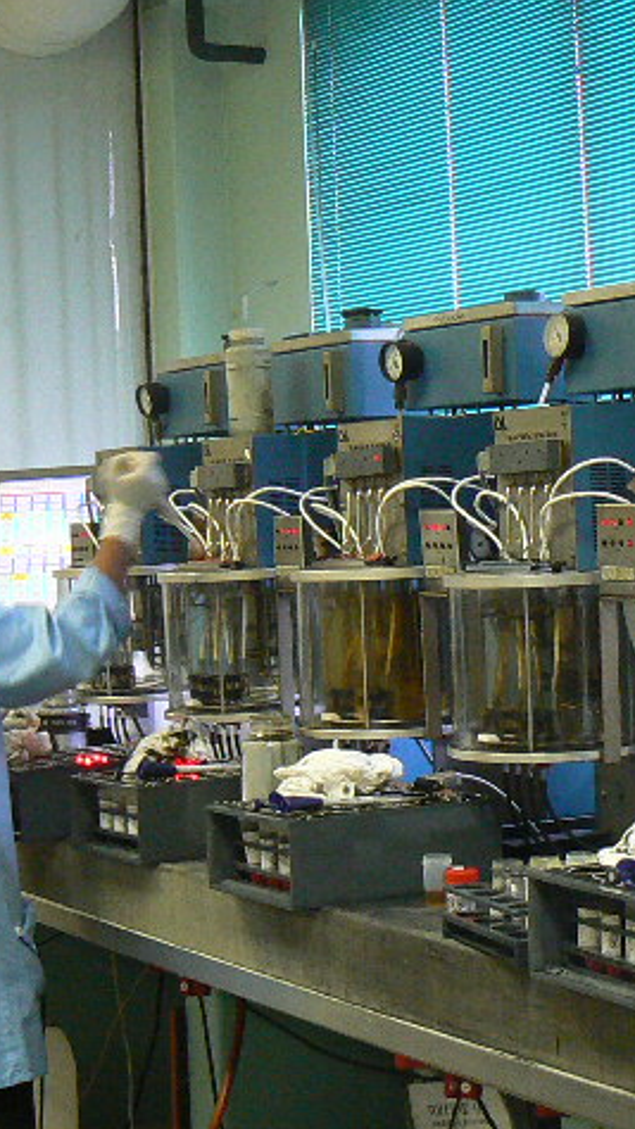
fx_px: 2156
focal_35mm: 72
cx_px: 347
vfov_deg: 29.4
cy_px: 561
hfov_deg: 16.7
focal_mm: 6
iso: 200
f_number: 2.8
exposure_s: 1/15
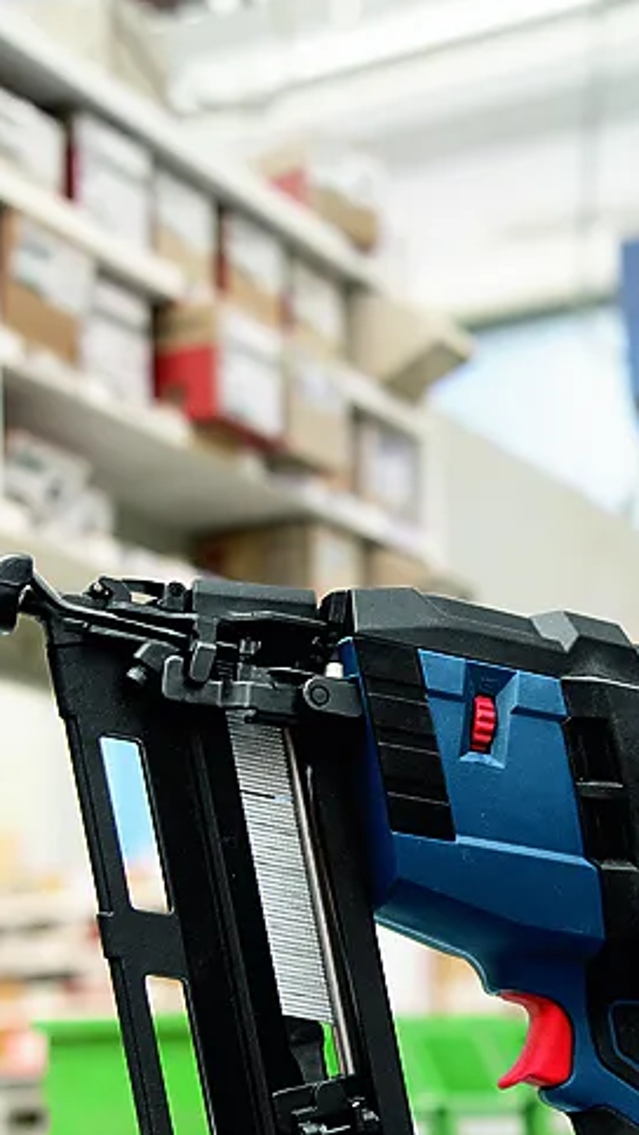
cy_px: 845
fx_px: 2588
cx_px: 554
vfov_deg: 24.5
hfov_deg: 14.0
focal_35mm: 86
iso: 640
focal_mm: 31
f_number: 2.8
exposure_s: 1/100
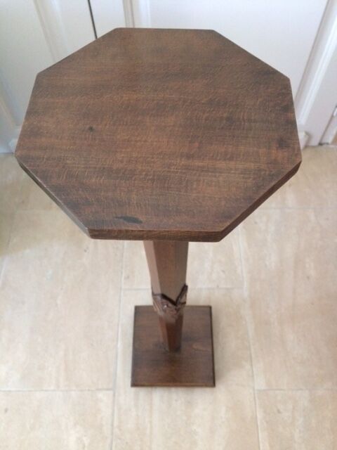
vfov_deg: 61.7
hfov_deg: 48.2
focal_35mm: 29
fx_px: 376
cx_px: 168
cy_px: 225
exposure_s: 1/17
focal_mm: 4.15
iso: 400
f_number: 2.2
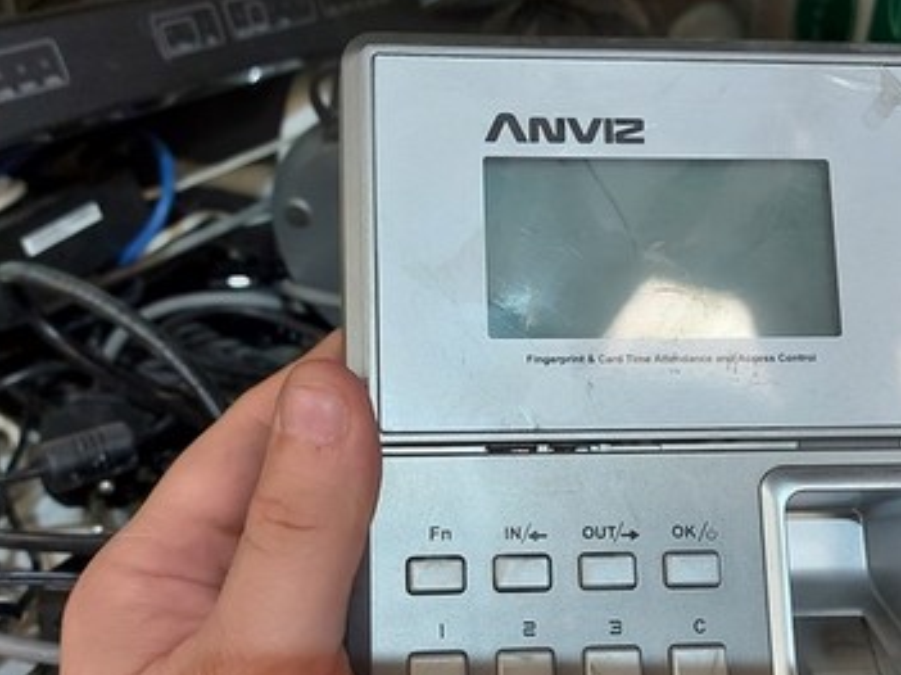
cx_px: 470
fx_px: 1067
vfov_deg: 35.0
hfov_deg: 45.8
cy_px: 408
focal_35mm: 41
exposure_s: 1/50
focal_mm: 5.23
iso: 250
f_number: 1.8
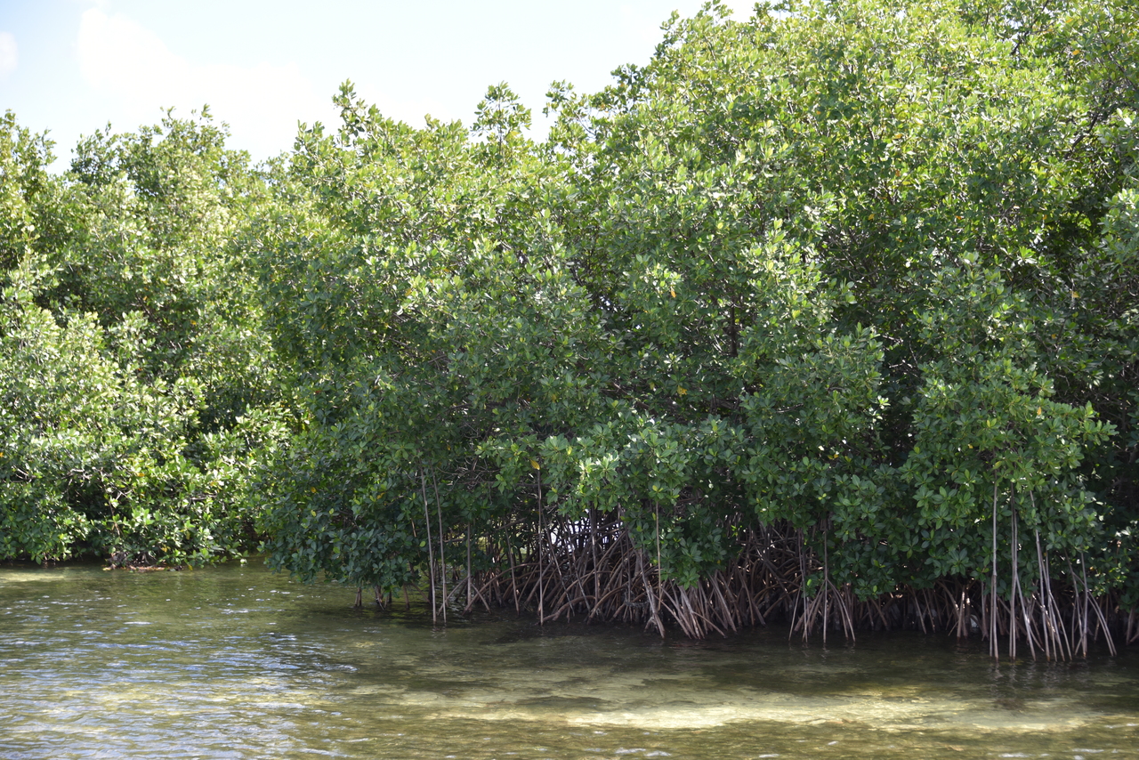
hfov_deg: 23.9
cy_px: 380
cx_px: 570
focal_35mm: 85
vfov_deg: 16.1
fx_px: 2690
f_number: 5
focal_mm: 85
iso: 125
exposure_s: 1/200
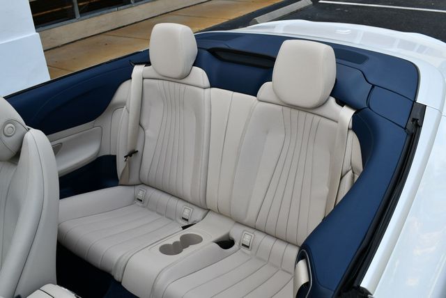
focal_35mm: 36
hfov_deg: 53.1
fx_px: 446
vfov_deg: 36.9
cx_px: 223
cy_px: 149
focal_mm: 18
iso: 200
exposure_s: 1/250
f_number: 7.1
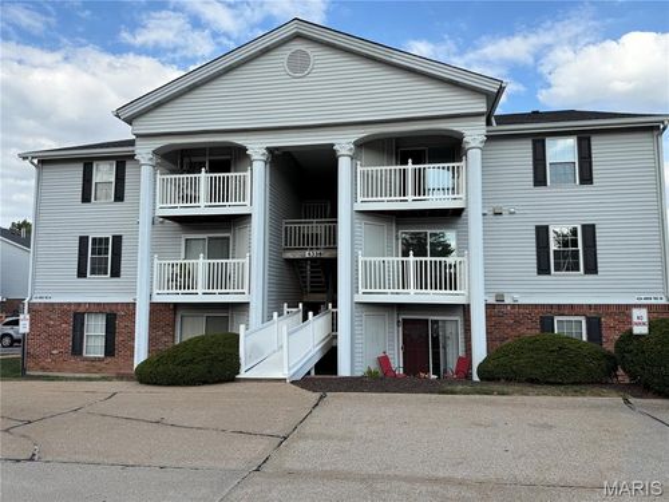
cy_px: 251
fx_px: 464
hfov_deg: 71.6
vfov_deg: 56.8
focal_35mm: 24
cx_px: 334
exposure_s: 1/2611
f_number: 1.78
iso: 80
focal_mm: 6.76
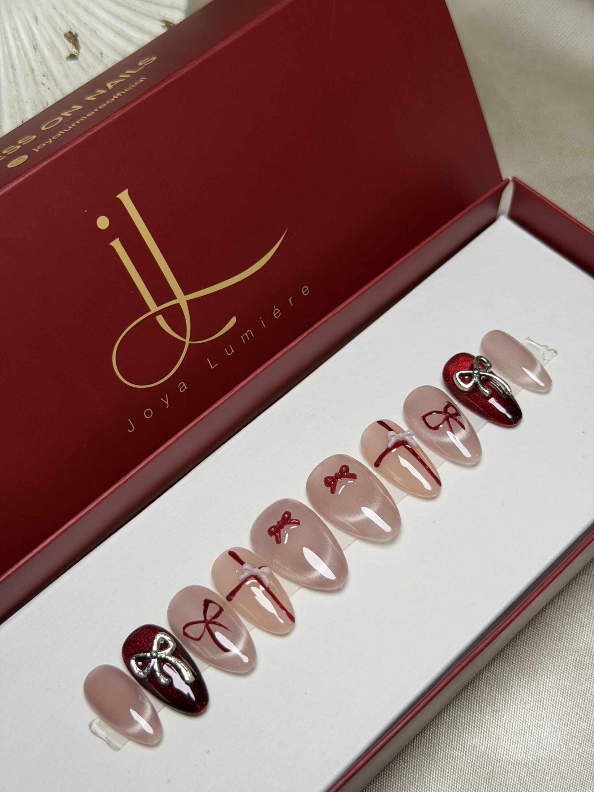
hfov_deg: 30.3
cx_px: 297
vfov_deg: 39.7
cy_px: 396
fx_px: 1098
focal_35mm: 48
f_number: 1.78
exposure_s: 1/121
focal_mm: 6.76
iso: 80
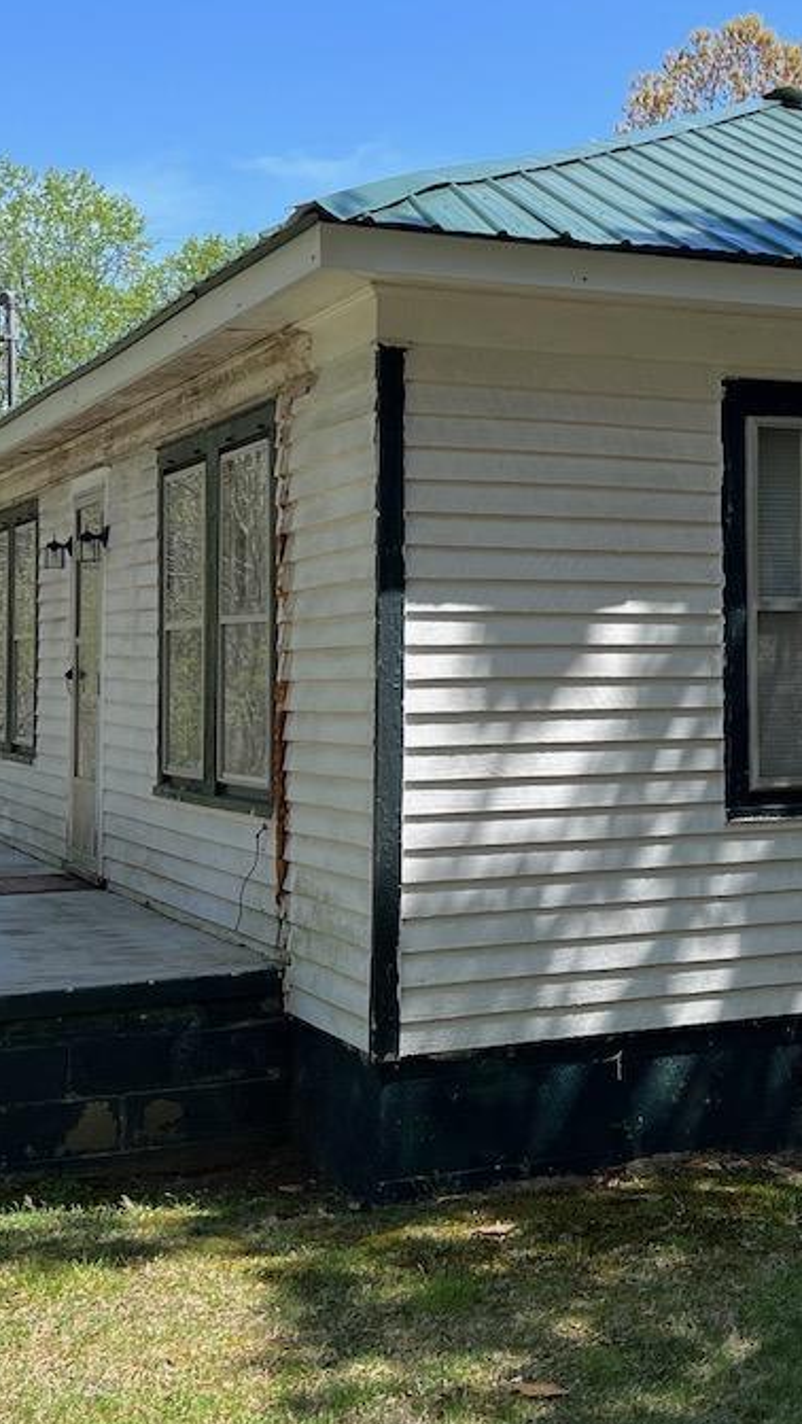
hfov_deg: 21.7
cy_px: 556
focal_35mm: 54
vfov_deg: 38.3
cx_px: 740
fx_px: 2039
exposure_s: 1/1901
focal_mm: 5.7
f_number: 1.5
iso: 50
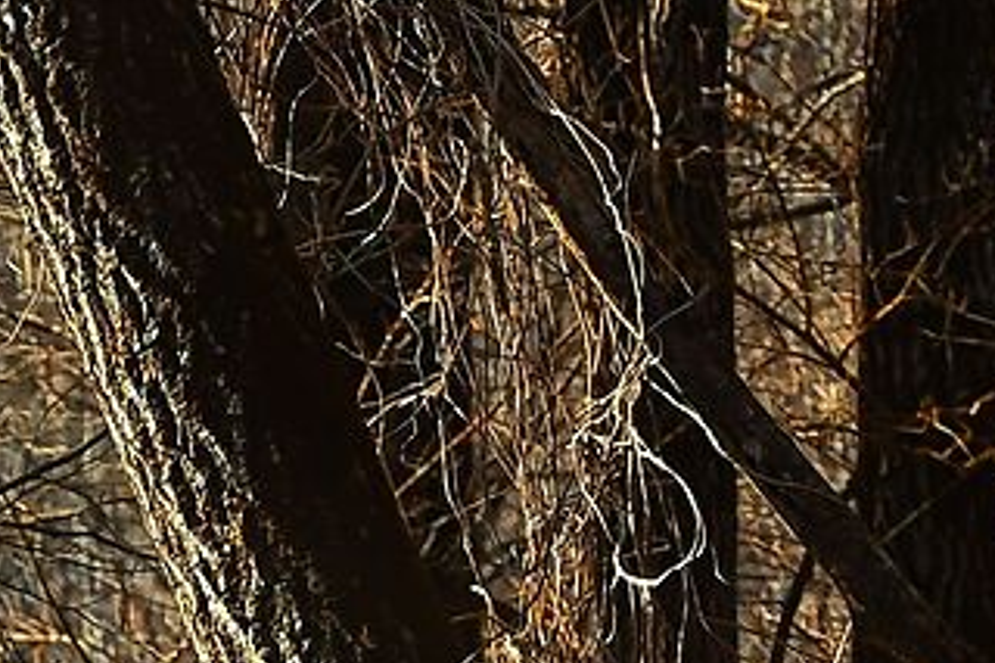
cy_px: 1337
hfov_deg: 3.9
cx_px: -277
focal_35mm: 525
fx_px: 14502
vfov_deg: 2.6
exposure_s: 1/100
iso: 100
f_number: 7.1
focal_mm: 70
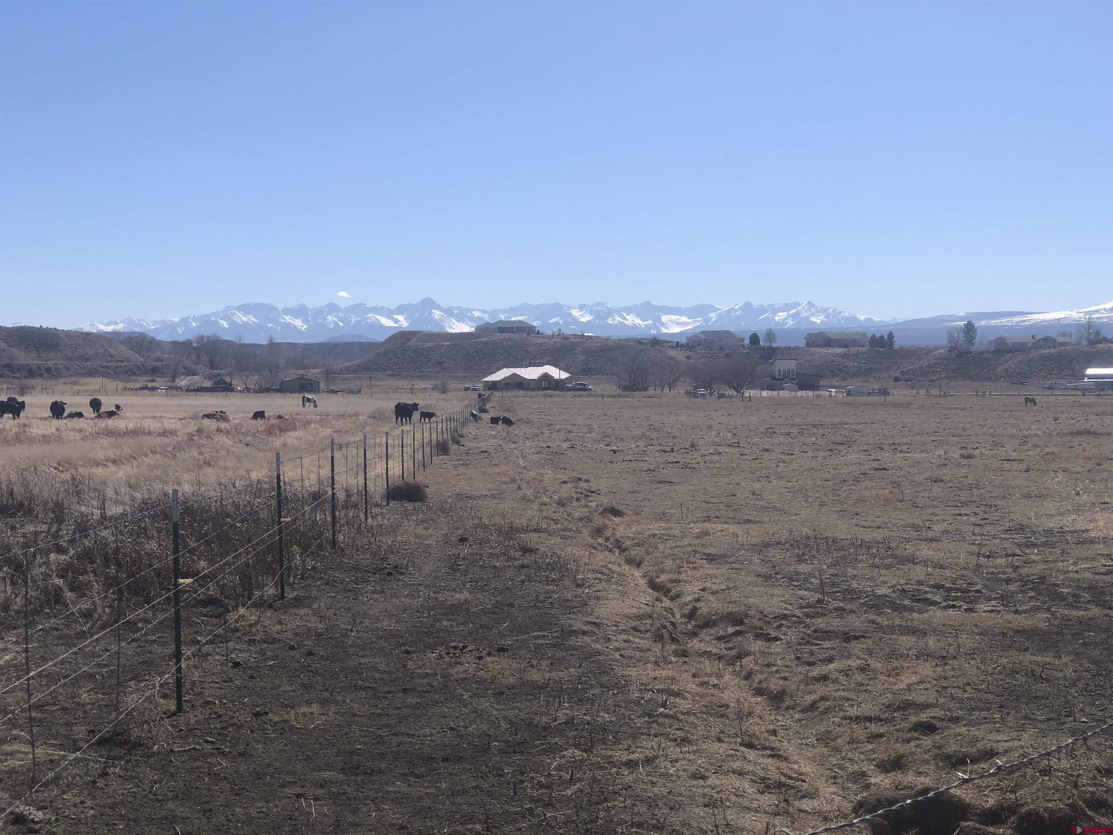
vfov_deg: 25.7
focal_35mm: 57
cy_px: 418
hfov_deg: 33.8
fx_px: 1833
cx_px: 556
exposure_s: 1/1333
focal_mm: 6.6
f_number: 2.8
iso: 20
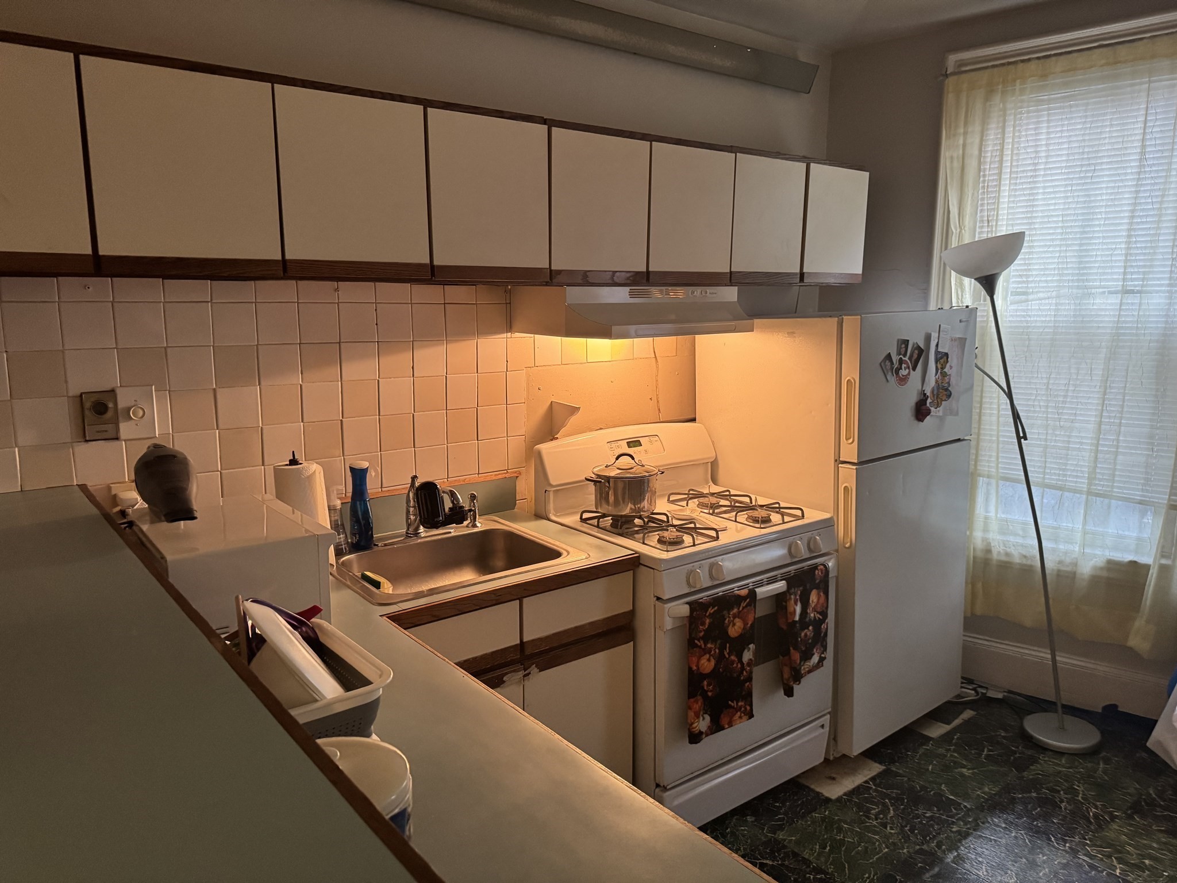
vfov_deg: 56.8
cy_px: 442
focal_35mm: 24
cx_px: 588
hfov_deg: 71.6
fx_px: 816
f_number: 1.78
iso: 500
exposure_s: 1/60
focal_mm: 6.76
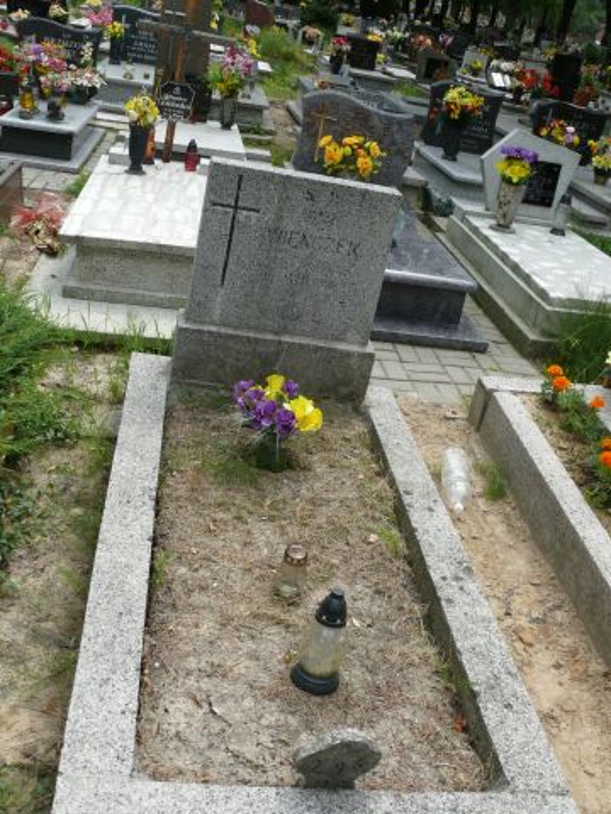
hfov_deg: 40.7
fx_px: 824
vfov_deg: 52.6
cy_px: 407
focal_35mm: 35
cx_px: 306
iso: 100
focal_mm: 7.4
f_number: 5.6
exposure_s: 1/250
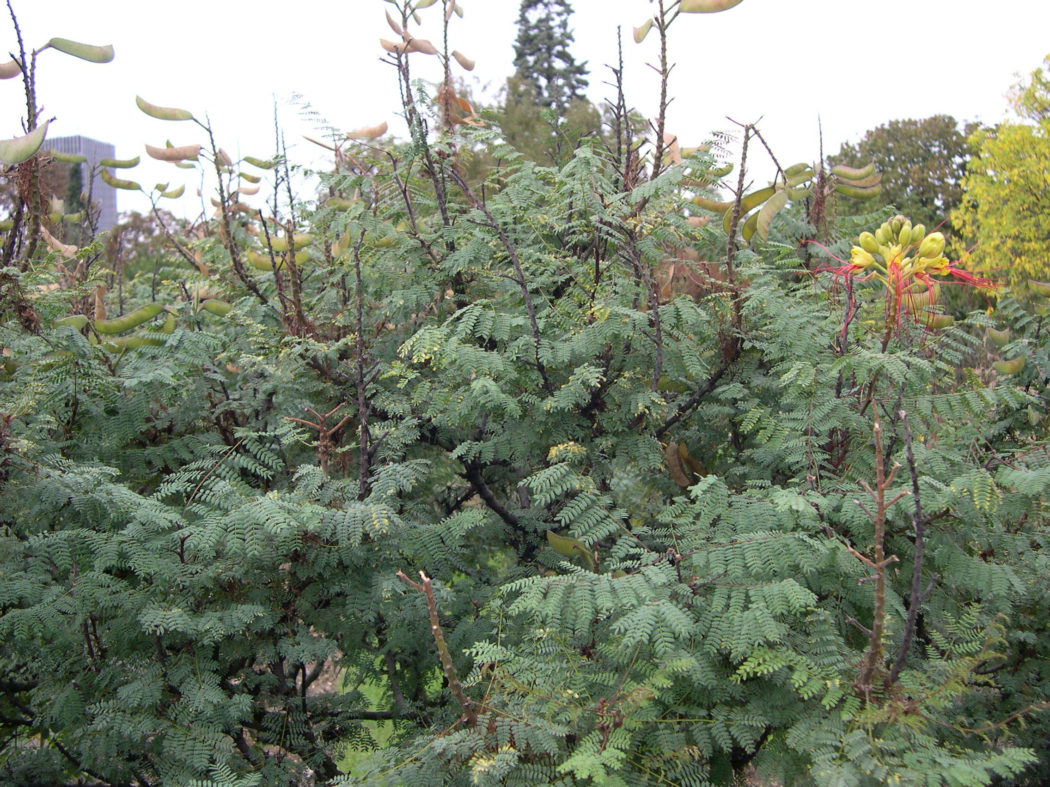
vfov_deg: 37.7
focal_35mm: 38
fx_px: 1153
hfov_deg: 49.0
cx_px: 525
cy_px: 394
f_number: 2.8
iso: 100
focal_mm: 8
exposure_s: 1/106
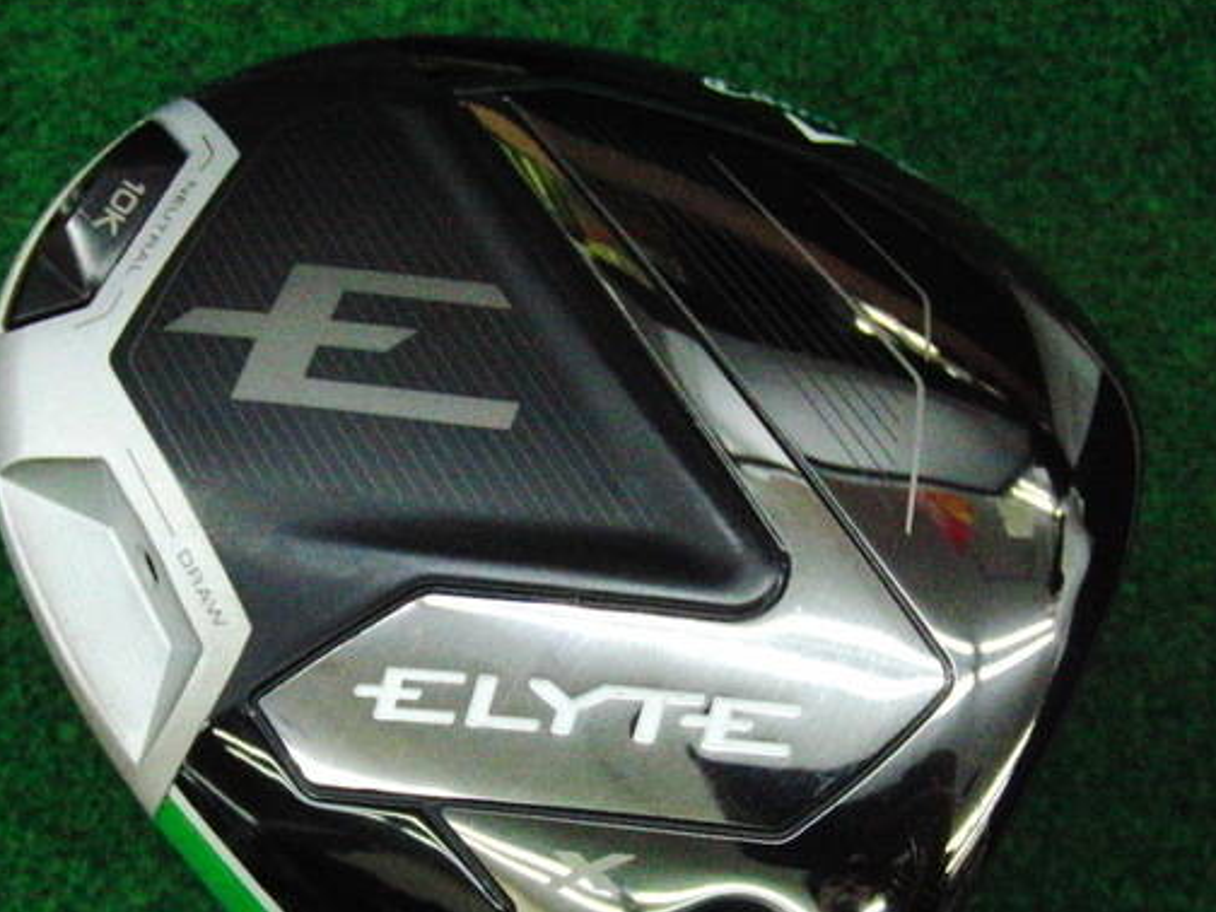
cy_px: 565
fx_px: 1651
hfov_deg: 40.4
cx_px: 569
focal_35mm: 47
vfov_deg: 30.8
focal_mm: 6.42
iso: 3200
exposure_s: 1/640
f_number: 3.6
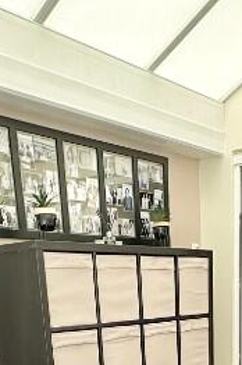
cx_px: 163
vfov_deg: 26.9
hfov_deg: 23.6
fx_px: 576
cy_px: 522
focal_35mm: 57
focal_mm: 2.22
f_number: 2.2
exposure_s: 1/200
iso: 40
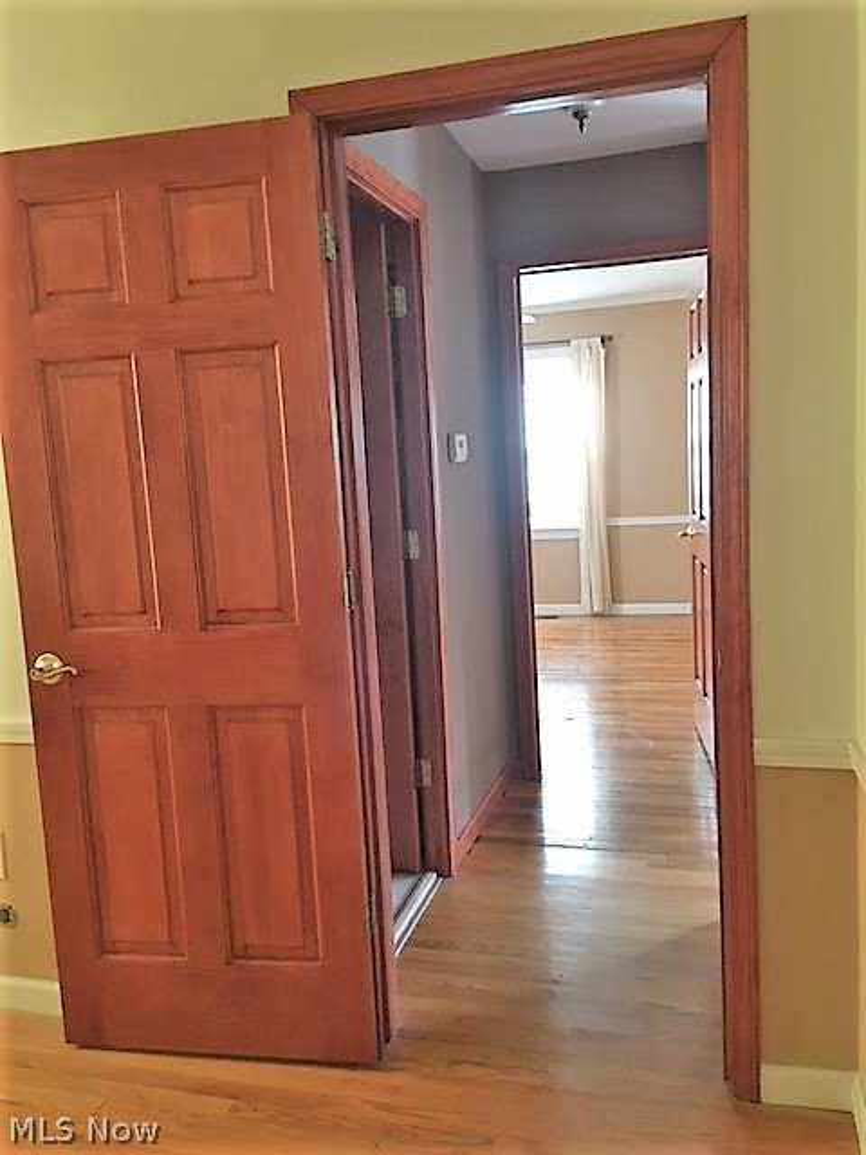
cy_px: 578
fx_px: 967
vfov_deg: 61.7
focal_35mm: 29
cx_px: 433
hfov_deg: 48.2
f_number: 2.2
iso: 50
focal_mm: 4.15
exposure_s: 1/4
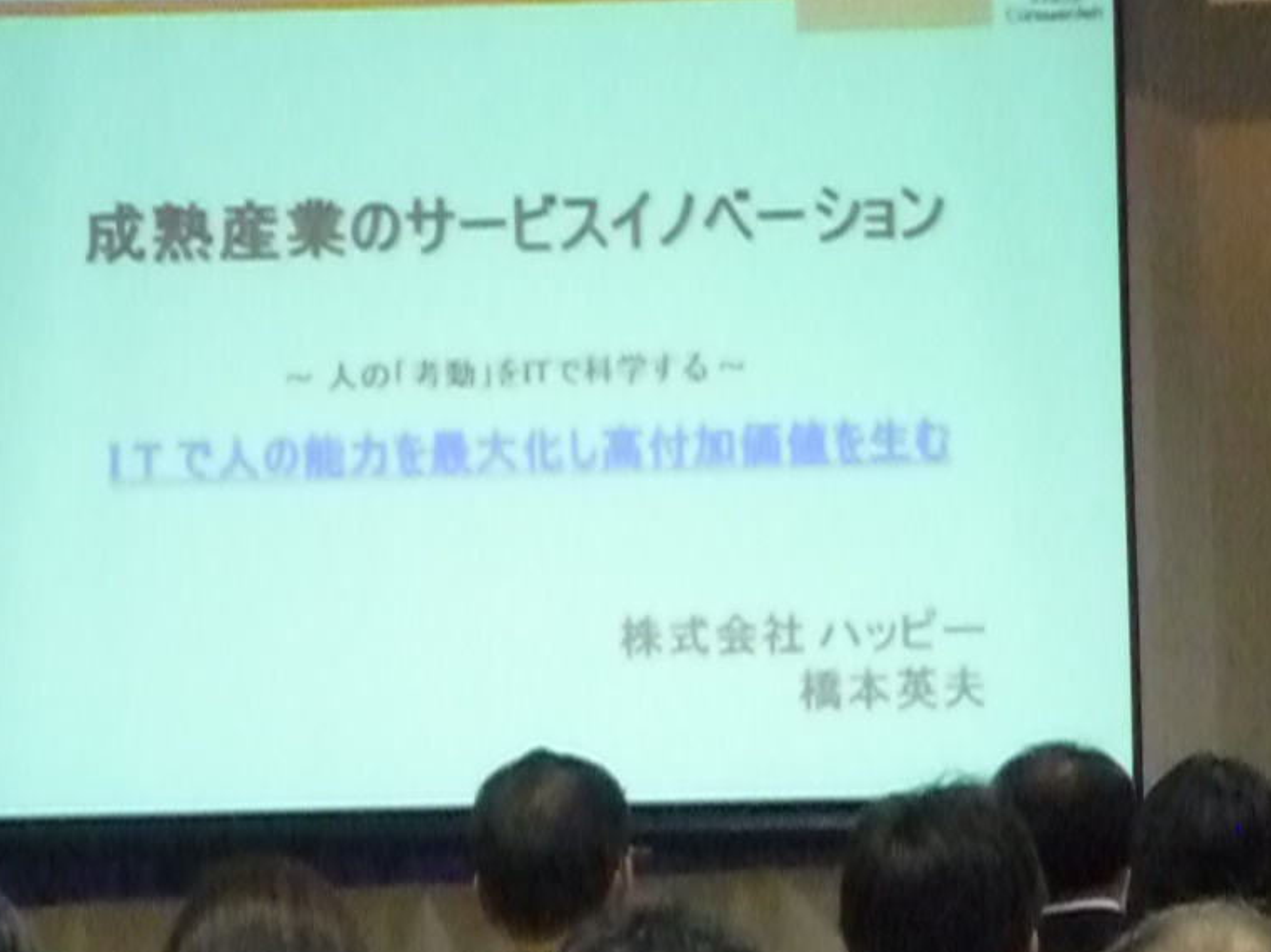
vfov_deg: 6.5
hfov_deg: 8.7
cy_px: 52
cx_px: 1118
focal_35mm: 227
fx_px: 8332
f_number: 4.7
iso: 1600
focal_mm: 14.2
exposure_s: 1/50
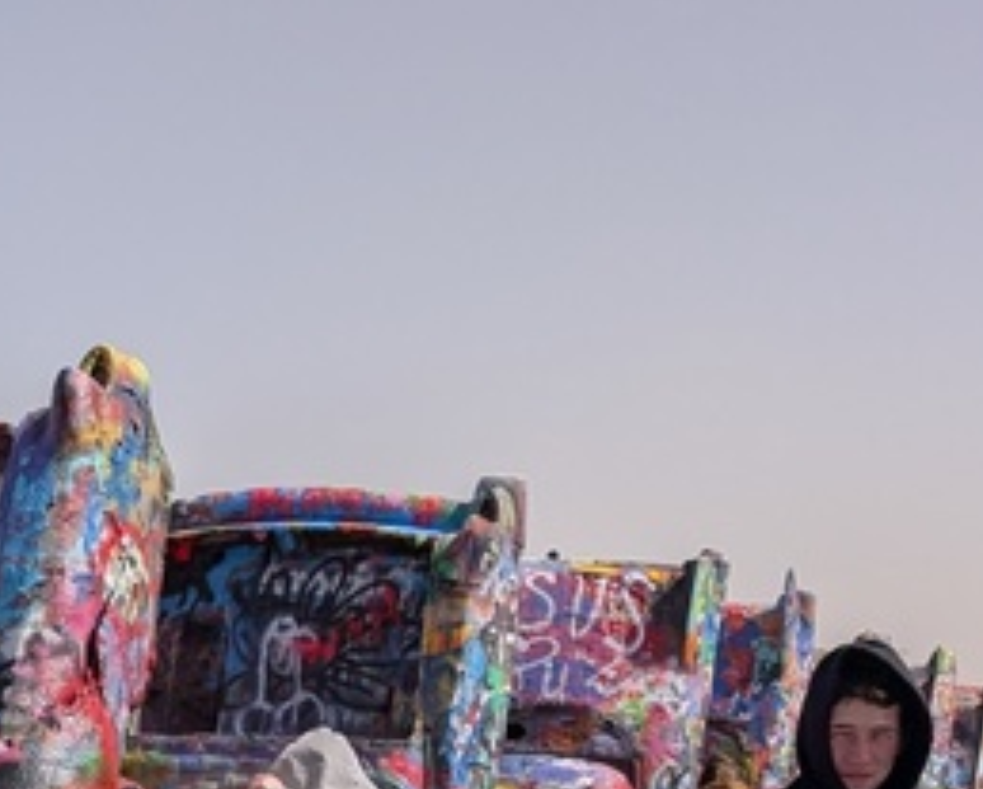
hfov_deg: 18.3
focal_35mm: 93
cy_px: 1317
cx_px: -484
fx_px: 2709
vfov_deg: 14.9
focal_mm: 6.9
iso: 20
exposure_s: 1/1890
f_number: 1.68
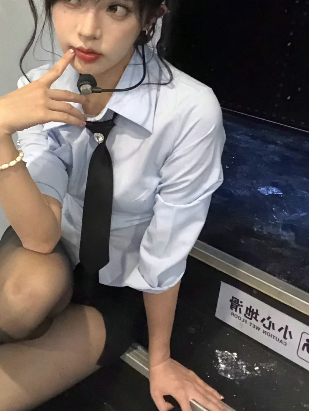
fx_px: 547
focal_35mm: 46
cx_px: 90
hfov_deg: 31.2
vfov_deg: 40.6
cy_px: 132
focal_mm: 2.87
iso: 640
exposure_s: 1/33
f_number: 2.2
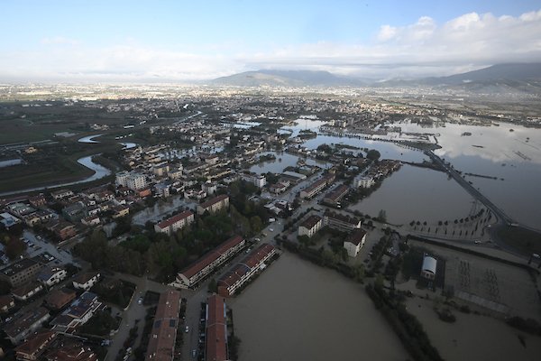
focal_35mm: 18
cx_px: 270
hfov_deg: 90.0
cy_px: 180
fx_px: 270
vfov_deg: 67.4
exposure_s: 1/500
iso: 2000
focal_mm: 18
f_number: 16
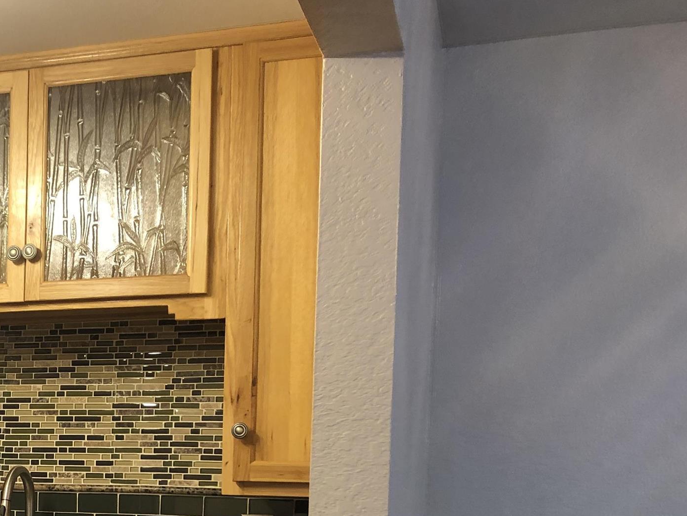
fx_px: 1231
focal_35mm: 62
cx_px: -56
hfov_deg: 28.5
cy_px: 506
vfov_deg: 22.8
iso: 40
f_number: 1.8
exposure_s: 1/15
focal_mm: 3.99
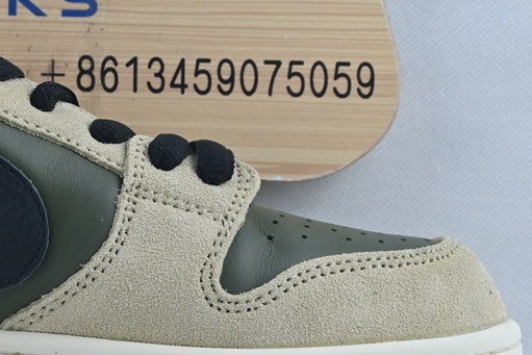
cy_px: 217
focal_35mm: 123
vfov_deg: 11.1
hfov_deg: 16.2
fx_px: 1821
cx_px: -34
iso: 1000
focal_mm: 35
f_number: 10
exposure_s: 1/200
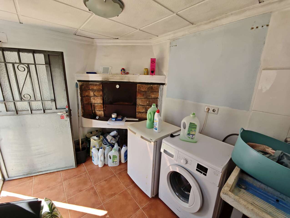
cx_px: 145
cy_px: 109
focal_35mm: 14
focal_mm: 2.16
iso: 80
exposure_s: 1/100
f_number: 2.2
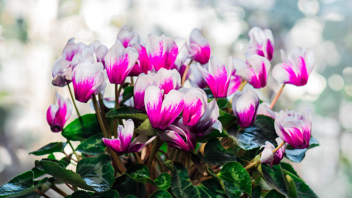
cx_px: 176
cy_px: 97
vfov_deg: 7.3
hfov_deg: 13.0
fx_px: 1545
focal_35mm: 166
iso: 100
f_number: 6.3
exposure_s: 1/13
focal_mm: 105
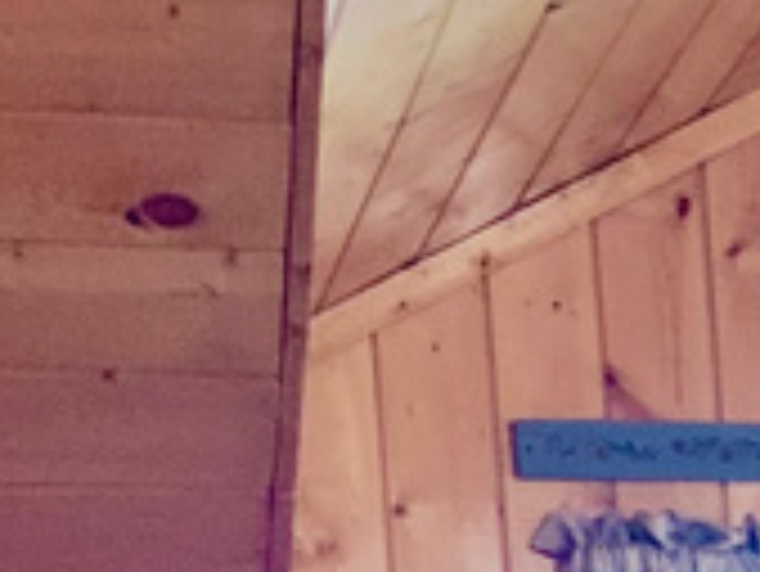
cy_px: 1108
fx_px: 3867
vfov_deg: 8.1
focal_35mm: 176
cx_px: 1749
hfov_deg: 10.0
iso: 80
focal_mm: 3
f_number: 1.8
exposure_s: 1/60
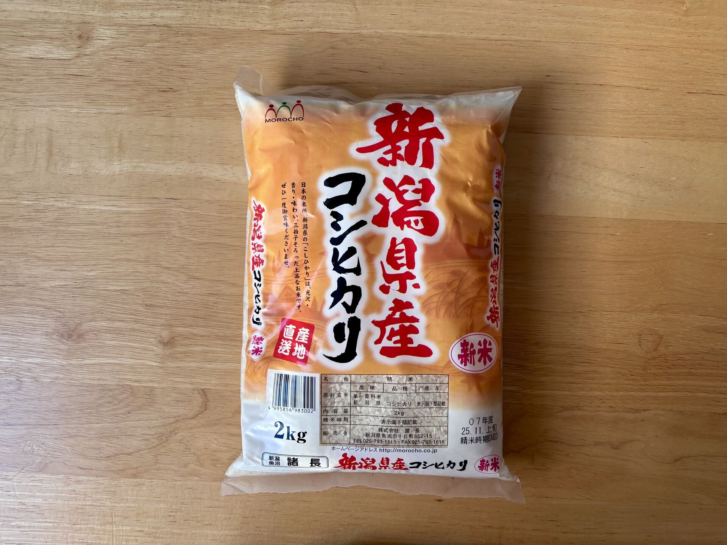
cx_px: 364
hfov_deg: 67.3
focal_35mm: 26
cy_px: 272
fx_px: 546
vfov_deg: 53.1
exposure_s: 1/121
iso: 64
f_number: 1.6
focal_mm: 5.96
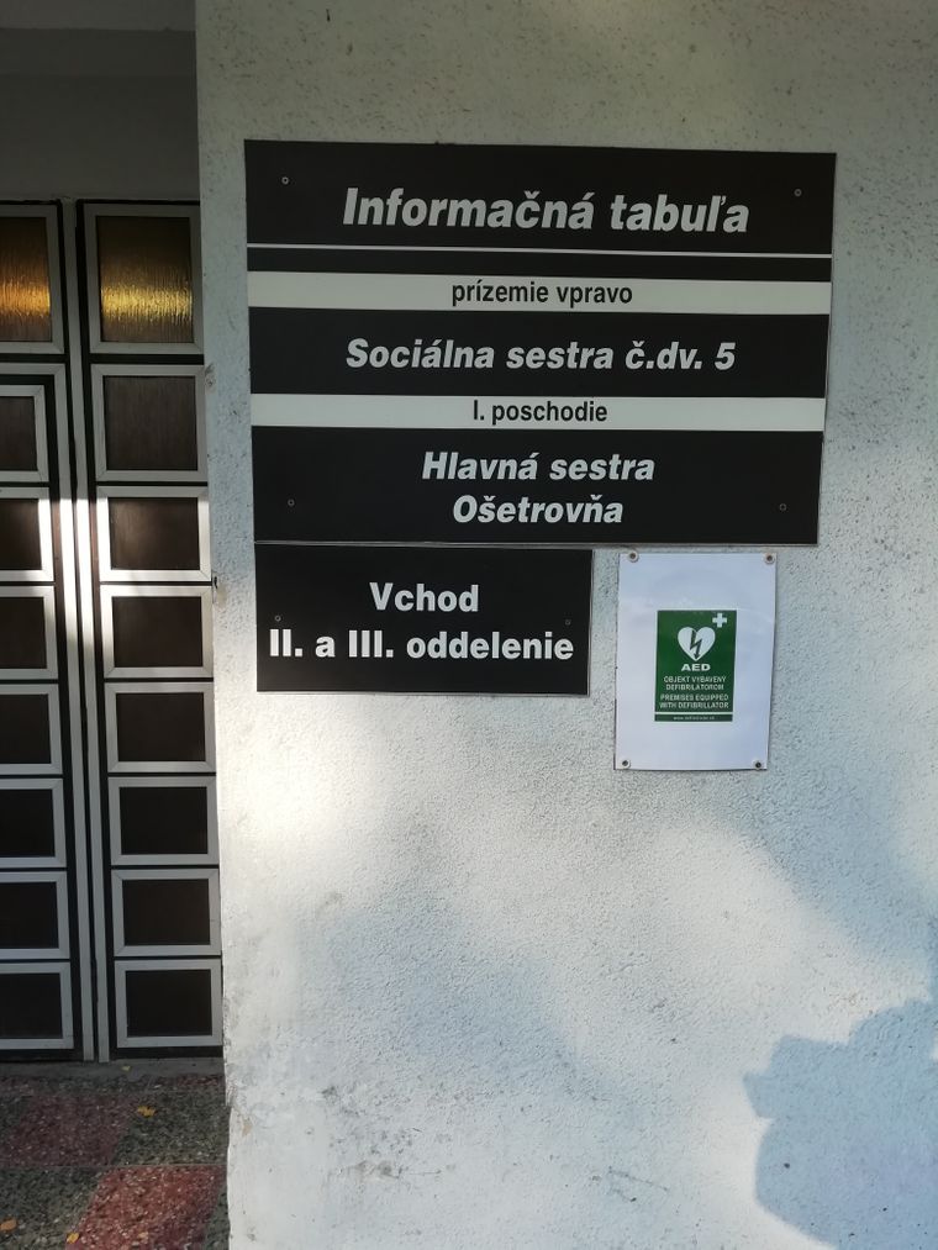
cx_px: 469
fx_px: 939
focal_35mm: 26
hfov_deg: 53.1
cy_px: 625
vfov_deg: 67.3
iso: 50
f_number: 2.2
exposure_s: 1/151
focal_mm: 3.46
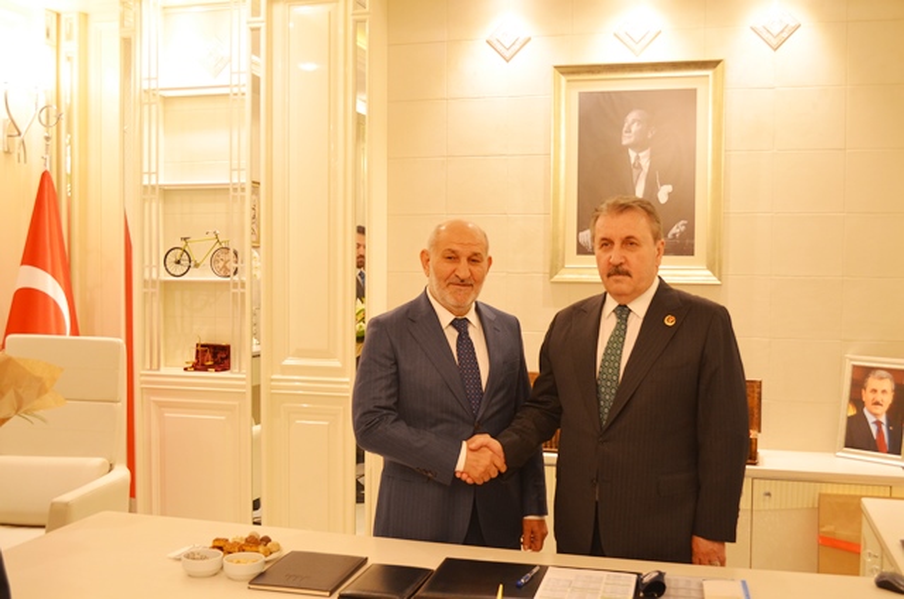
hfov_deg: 49.6
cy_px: 300
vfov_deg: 34.1
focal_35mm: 39
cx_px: 452
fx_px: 977
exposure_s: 1/30
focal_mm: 26
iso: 900
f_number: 4.2
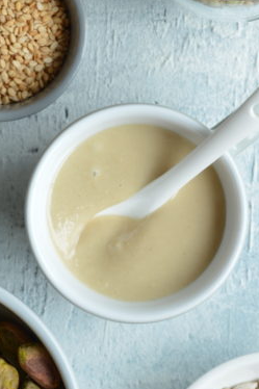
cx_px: 284
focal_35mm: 431
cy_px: -53
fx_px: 4659
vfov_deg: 4.8
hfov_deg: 3.2
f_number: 8
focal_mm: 105
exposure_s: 1/4
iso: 200
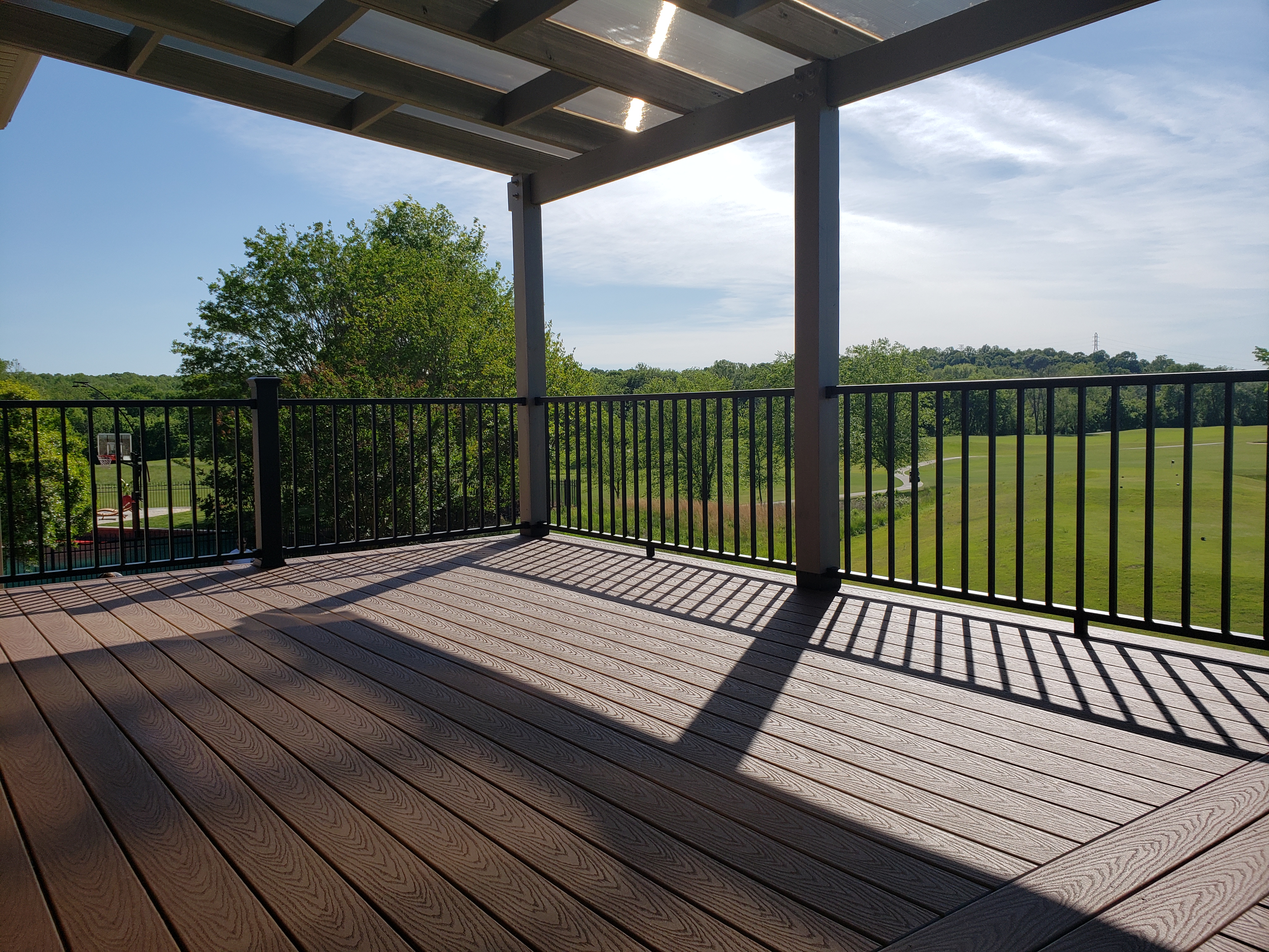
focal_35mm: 26
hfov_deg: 67.3
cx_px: 634
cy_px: 476
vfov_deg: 53.1
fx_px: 953
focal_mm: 4.3
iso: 50
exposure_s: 1/2446
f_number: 2.4
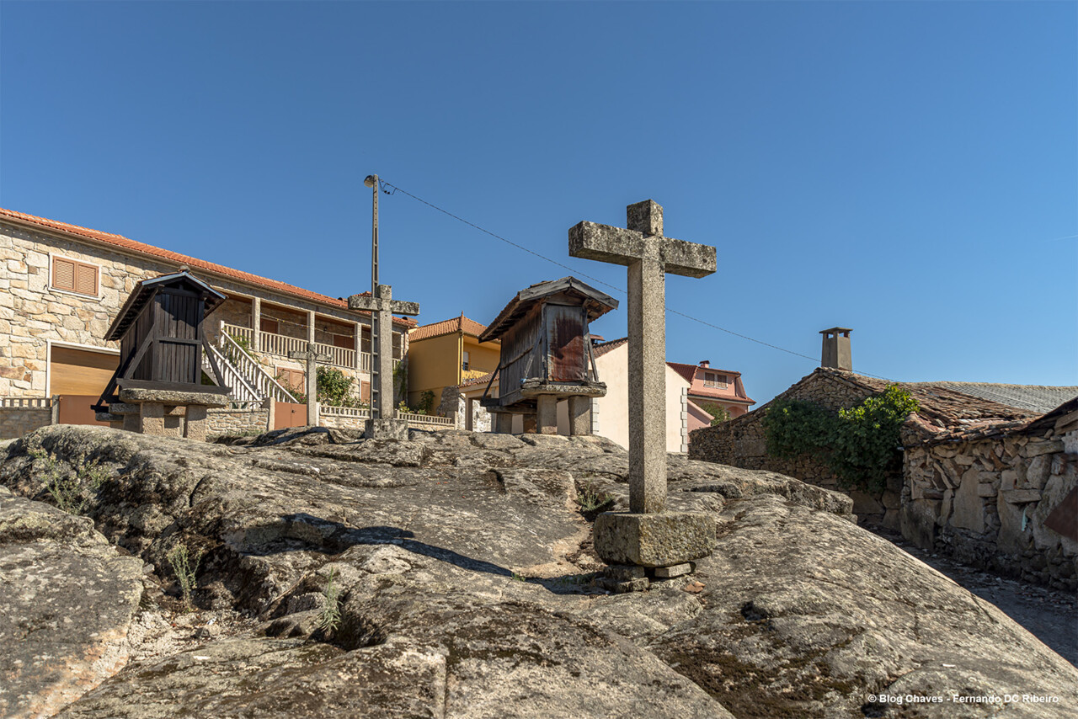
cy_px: 360
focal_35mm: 24
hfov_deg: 73.7
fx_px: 719
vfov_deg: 53.2
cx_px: 539
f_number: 6.3
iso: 100
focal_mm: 24
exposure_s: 1/400
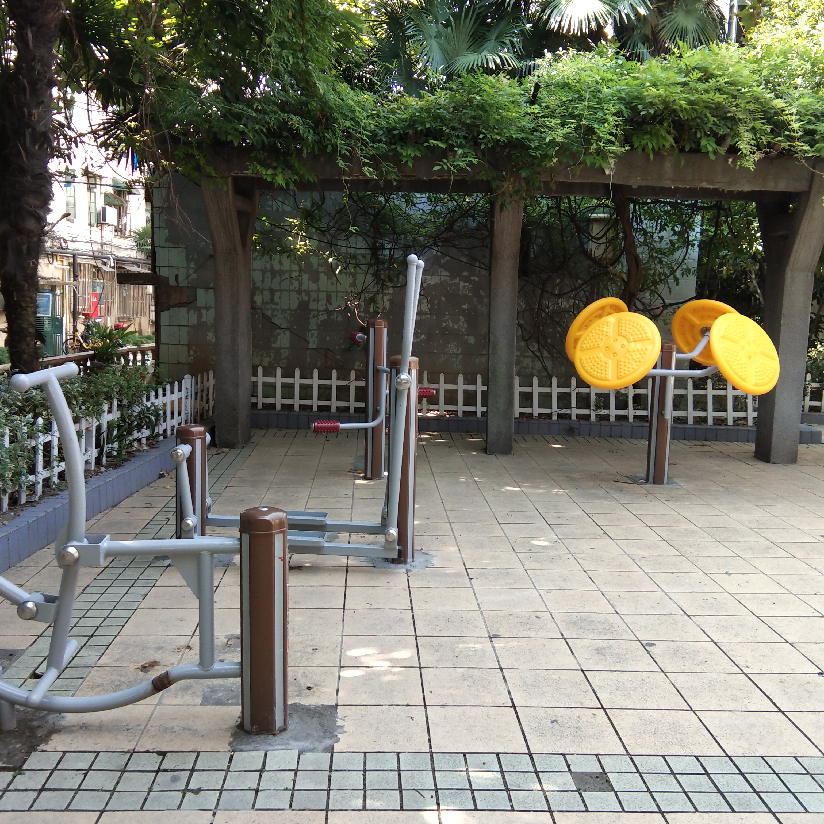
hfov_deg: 44.9
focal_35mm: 37
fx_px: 996
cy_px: 413
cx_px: 389
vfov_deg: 44.9
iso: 100
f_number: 2.2
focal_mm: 3.69
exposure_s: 1/100
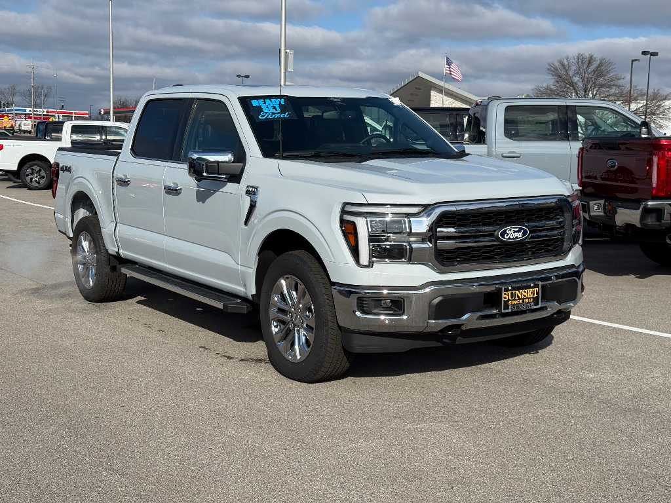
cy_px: 252
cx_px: 336
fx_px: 930
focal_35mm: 48
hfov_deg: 39.7
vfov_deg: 30.3
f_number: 1.78
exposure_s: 1/8772
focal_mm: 6.76
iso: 64
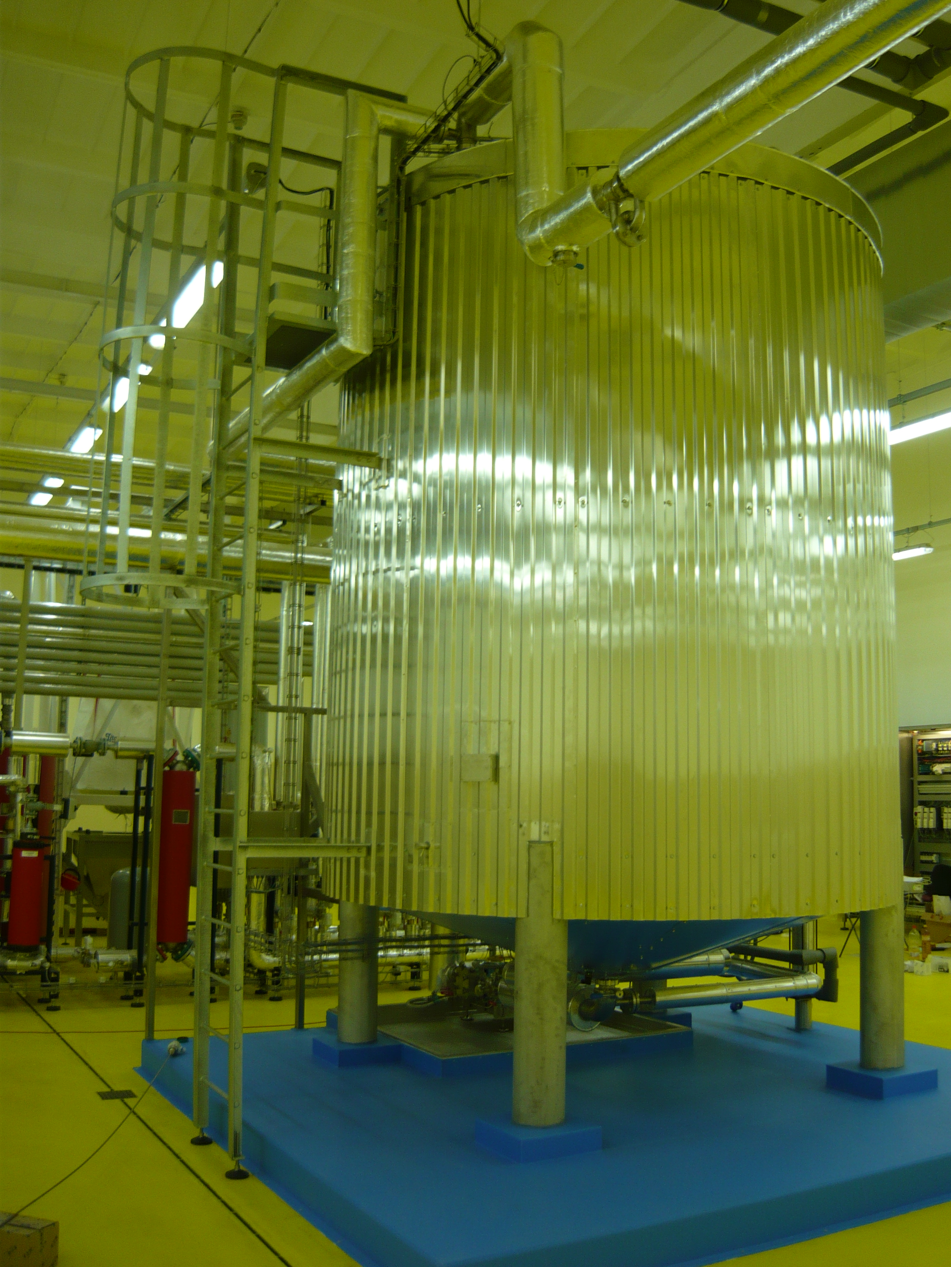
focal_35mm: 33
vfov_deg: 55.4
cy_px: 634
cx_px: 476
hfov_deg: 42.9
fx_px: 1209
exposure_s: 1/50
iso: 100
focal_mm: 5.5
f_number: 2.8
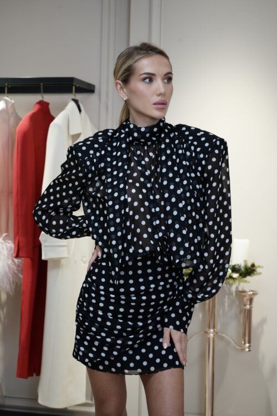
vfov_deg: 28.8
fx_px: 808
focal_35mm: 70
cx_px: 138
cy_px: 208
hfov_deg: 19.5
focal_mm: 70
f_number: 5.6
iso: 800
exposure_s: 1/60
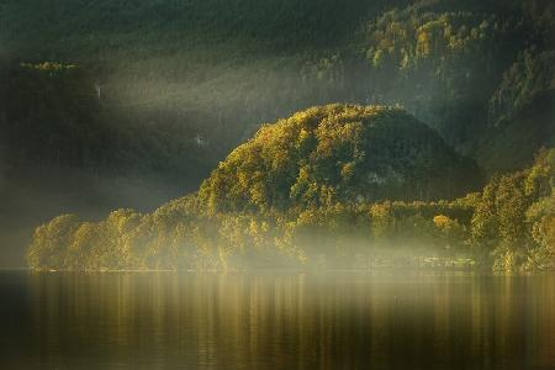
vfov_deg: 7.8
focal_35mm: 175
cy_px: 185
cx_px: 278
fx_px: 2698
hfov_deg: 11.7
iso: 50
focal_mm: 175
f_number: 6.3
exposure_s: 1/25
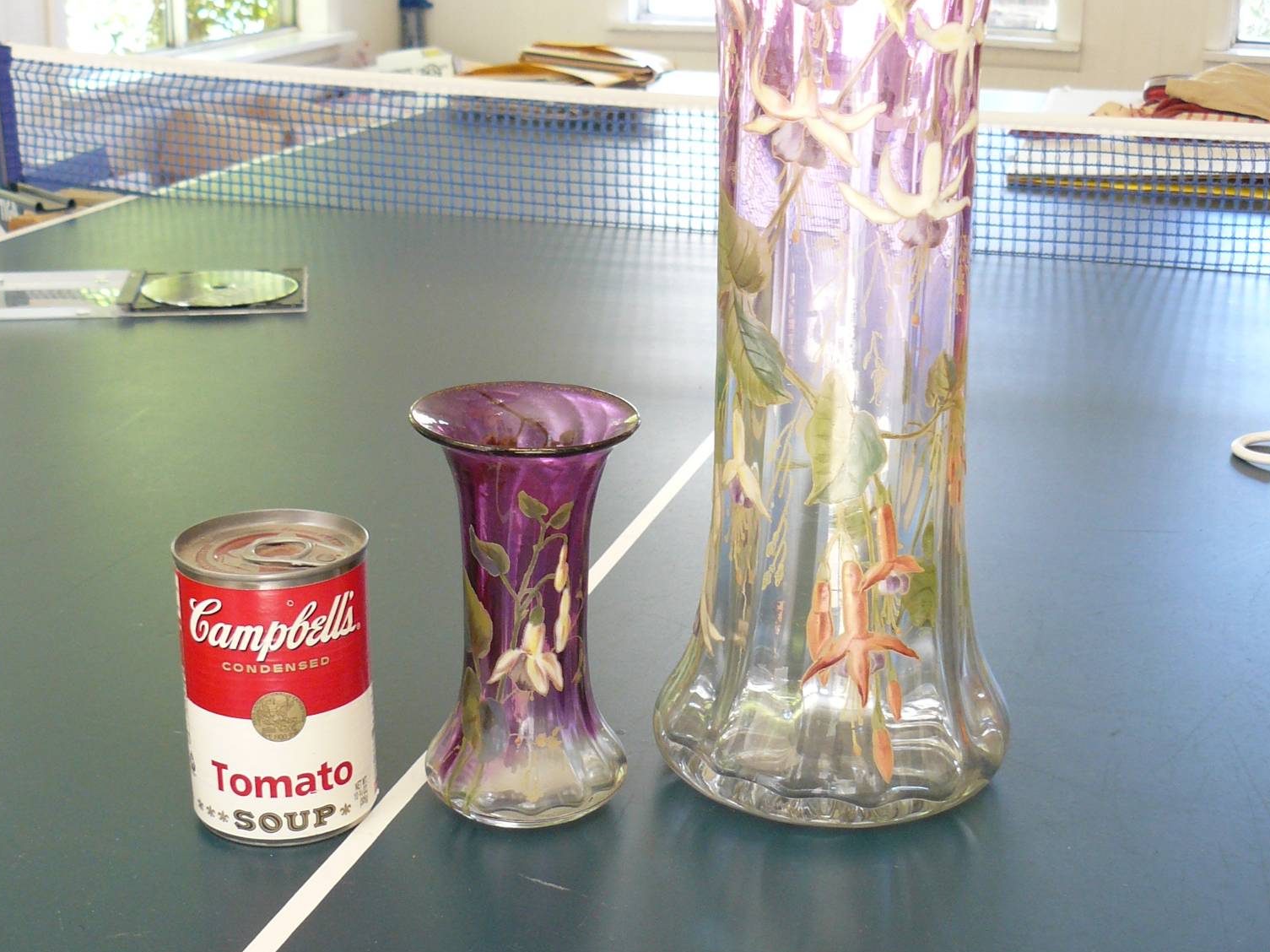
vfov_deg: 29.7
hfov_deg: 38.9
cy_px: 485
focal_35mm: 49
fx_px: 1797
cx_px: 641
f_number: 2.8
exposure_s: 1/30
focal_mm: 6
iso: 125
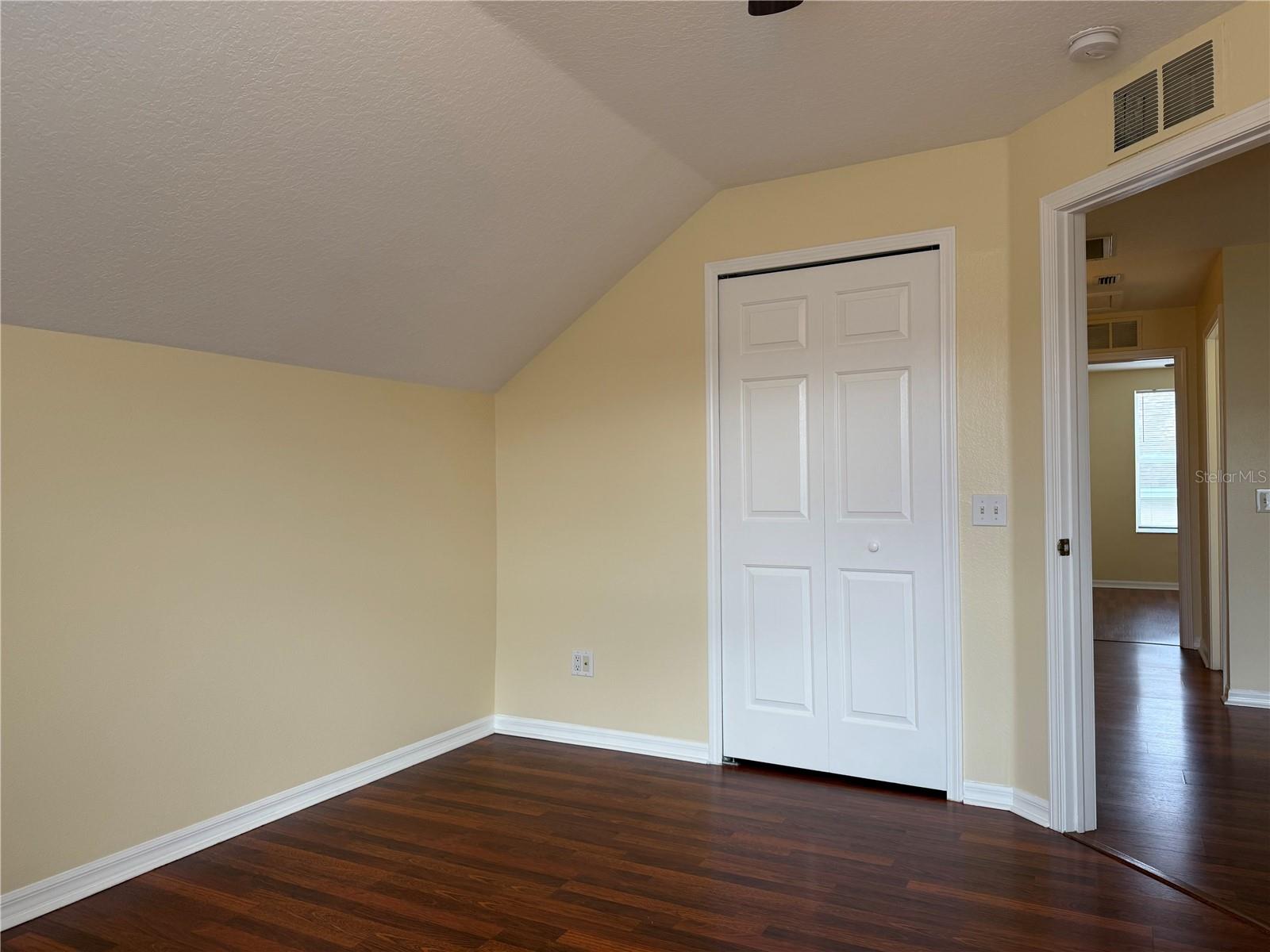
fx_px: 881
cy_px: 476
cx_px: 635
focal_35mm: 24
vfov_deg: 56.8
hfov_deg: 71.6
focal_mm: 6.76
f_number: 1.78
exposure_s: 1/120
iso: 125
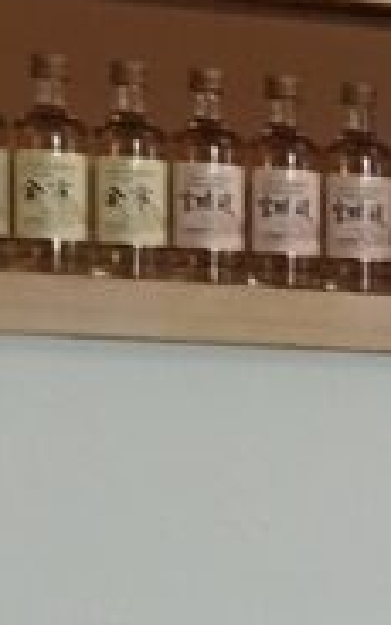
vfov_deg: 10.4
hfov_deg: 5.8
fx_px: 3393
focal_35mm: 199
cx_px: 1465
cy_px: 761
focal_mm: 4.7
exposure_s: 1/100
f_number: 1.79
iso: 73
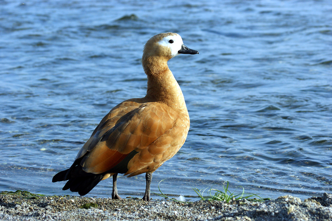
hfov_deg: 15.2
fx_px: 1244
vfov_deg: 10.1
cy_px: 110
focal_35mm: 135
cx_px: 166
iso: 400
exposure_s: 1/800
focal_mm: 90
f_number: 8
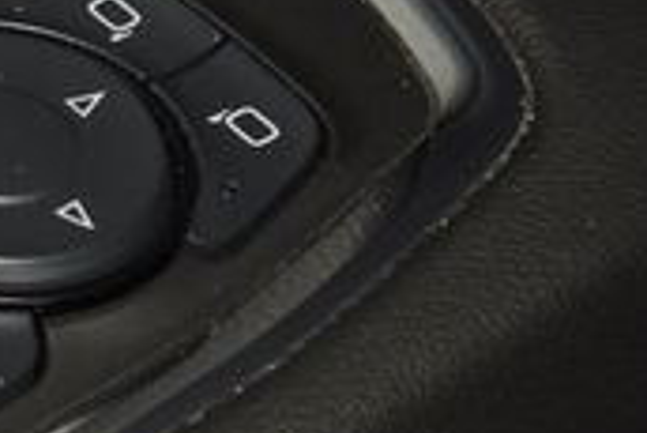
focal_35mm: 391
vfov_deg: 3.5
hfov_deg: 5.2
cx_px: -508
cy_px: 329
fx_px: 7033
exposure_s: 1/125
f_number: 8
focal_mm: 70
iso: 100
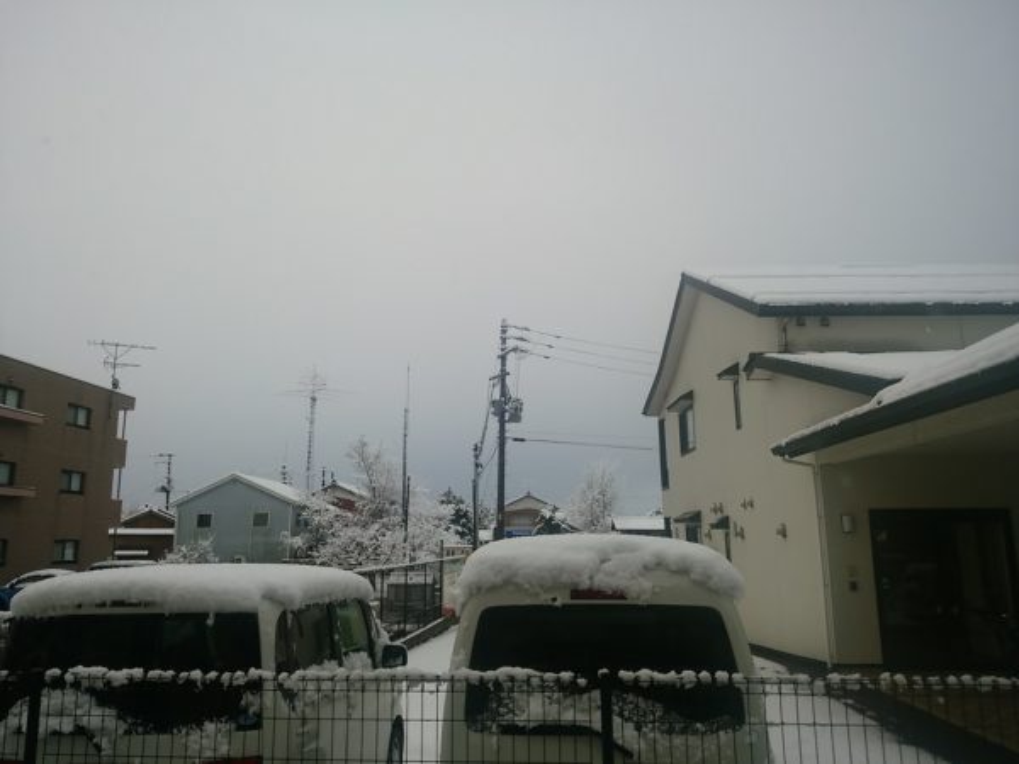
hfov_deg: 67.3
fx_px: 765
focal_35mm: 26
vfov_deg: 53.1
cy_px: 382
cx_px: 510
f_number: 2
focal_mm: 4.8
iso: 37
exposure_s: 1/514
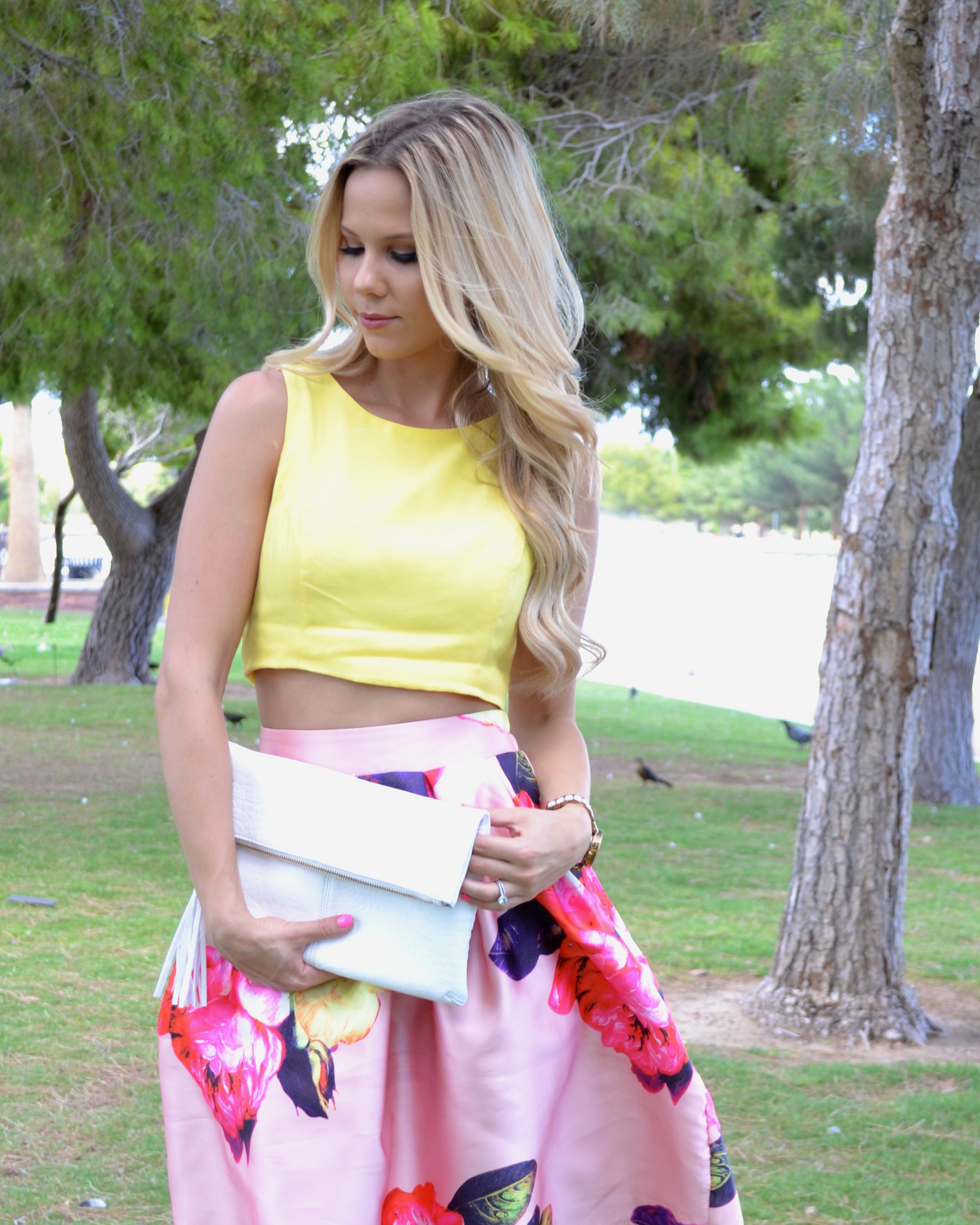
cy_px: 938
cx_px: 418
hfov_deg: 19.2
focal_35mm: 80
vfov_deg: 23.6
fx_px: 2901
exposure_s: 1/100
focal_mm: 36
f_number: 5.6
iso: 400
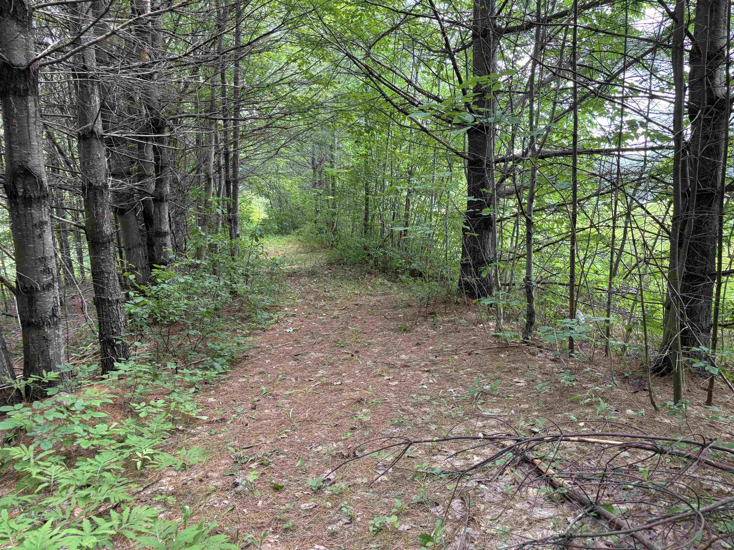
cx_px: 367
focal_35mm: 26
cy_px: 275
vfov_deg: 53.1
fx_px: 551
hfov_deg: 67.3
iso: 125
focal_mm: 5.96
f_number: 1.6
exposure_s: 1/113
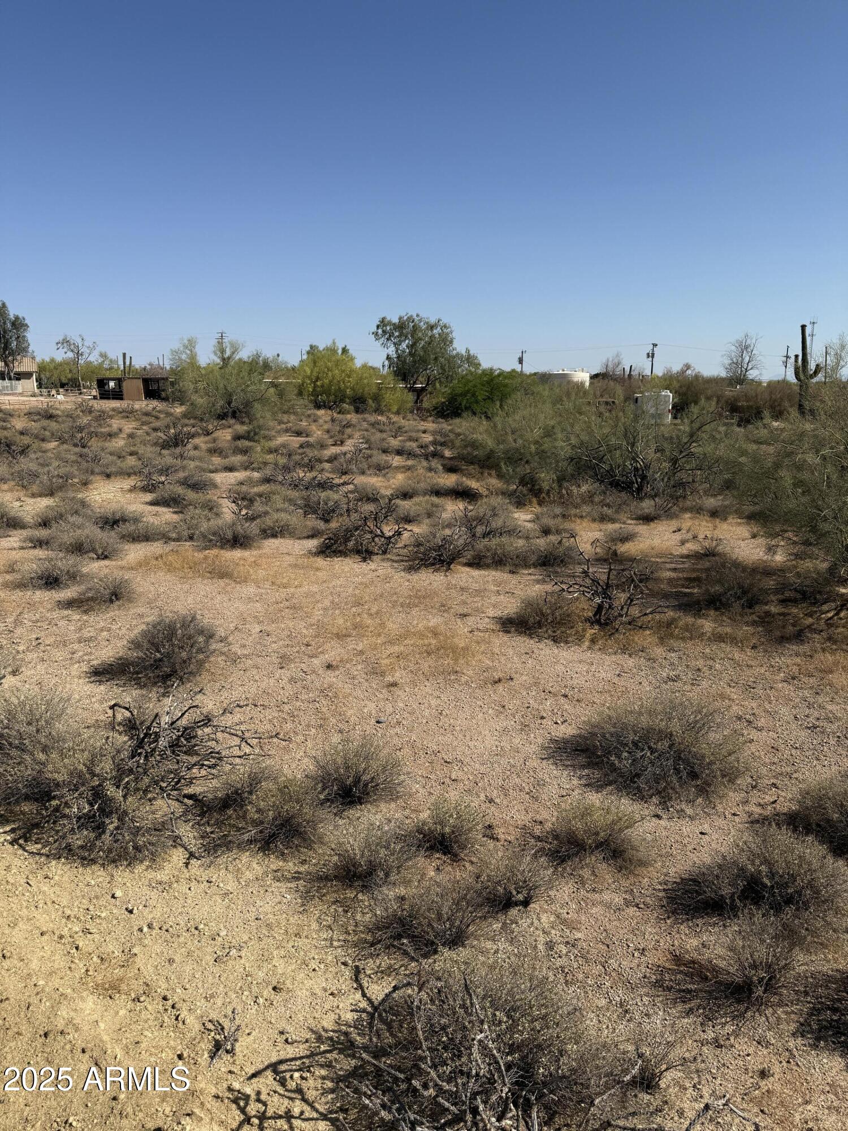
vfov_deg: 71.6
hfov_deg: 56.8
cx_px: 424
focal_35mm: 24
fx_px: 784
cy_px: 566
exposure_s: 1/6711
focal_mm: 6.76
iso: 80
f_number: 1.78
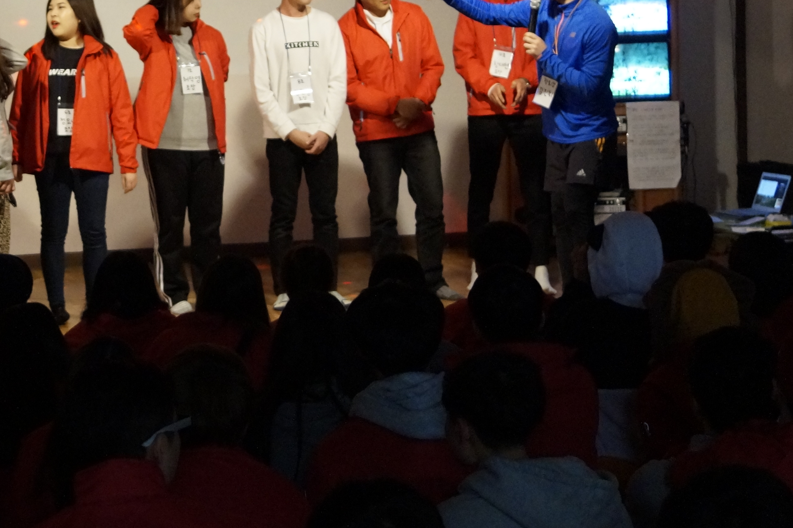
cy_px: 146
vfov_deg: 15.3
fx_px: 1959
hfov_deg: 22.5
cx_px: 130
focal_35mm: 89
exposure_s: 1/160
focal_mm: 28
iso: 2500
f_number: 2.8
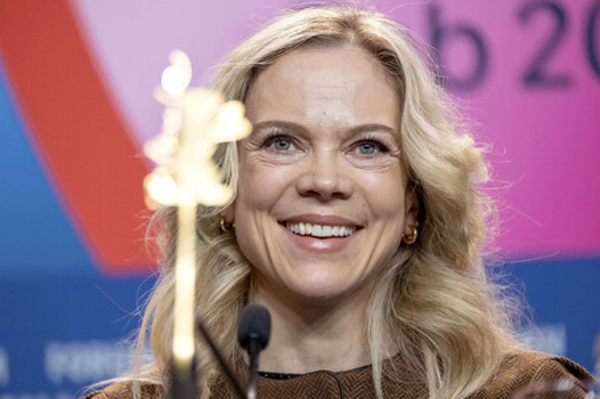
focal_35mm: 166
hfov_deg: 12.4
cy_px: 200
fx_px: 2765
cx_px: 300
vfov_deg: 8.3
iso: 2000
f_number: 2.8
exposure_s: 1/350
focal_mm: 110.6
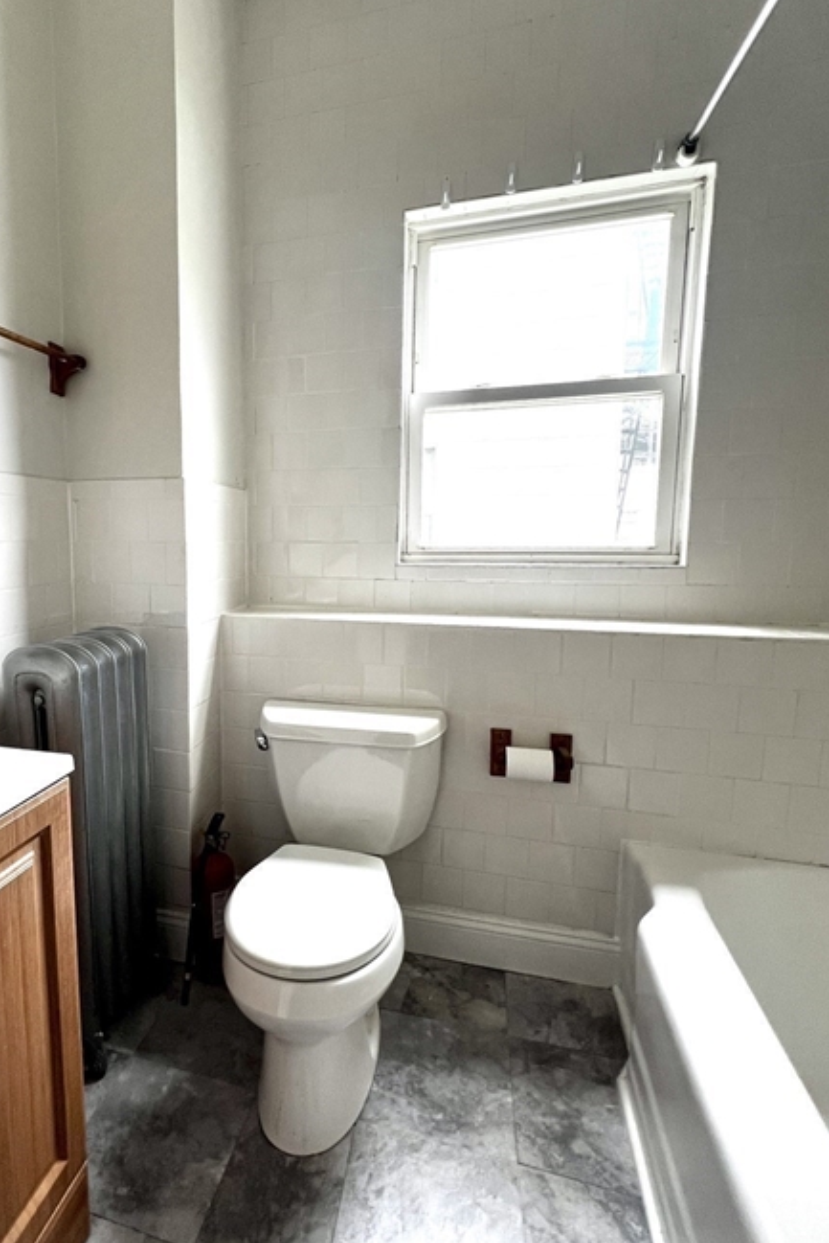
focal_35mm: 16
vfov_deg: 96.7
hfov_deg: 71.9
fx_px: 552
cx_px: 285
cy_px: 611
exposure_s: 1/120
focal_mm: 1.57
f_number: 1.8
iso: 125
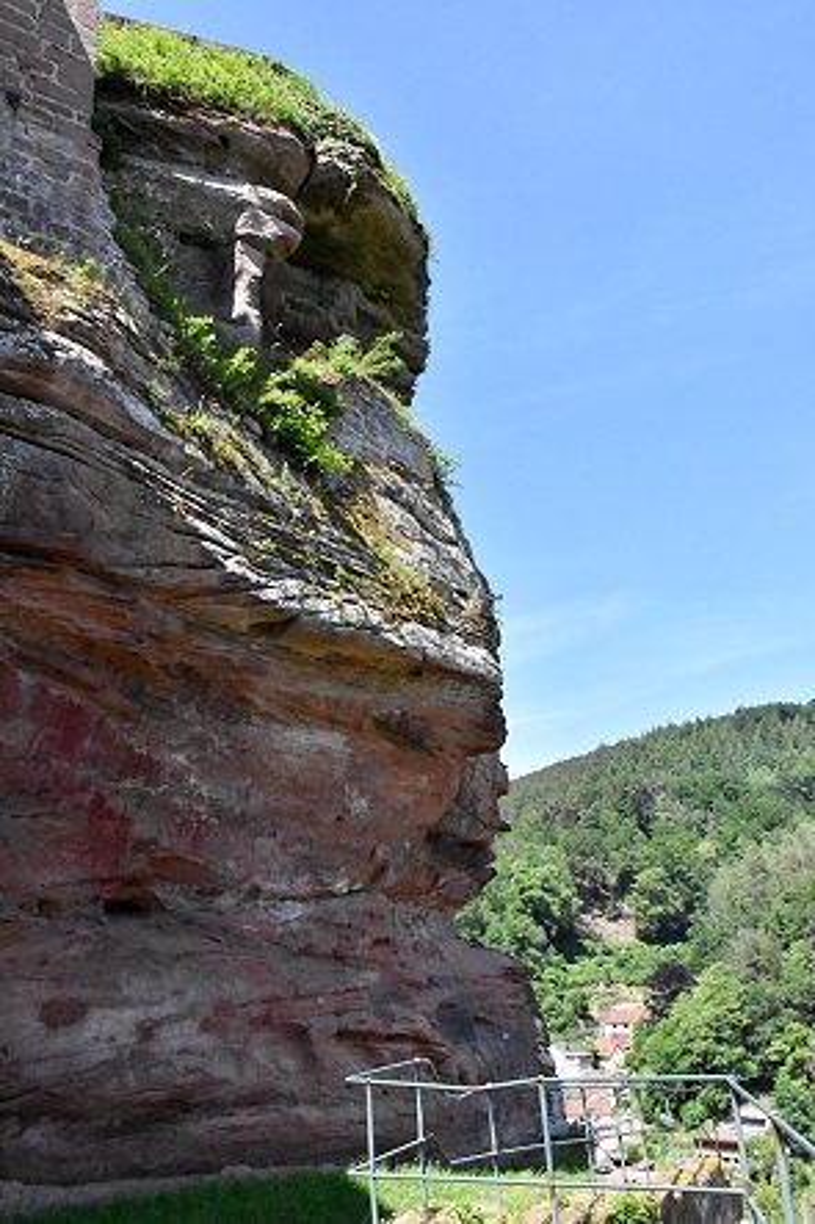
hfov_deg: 43.6
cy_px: 612
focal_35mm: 30
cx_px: 408
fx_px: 1019
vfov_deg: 61.9
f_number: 11
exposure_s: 1/8000
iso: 7200
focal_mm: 20
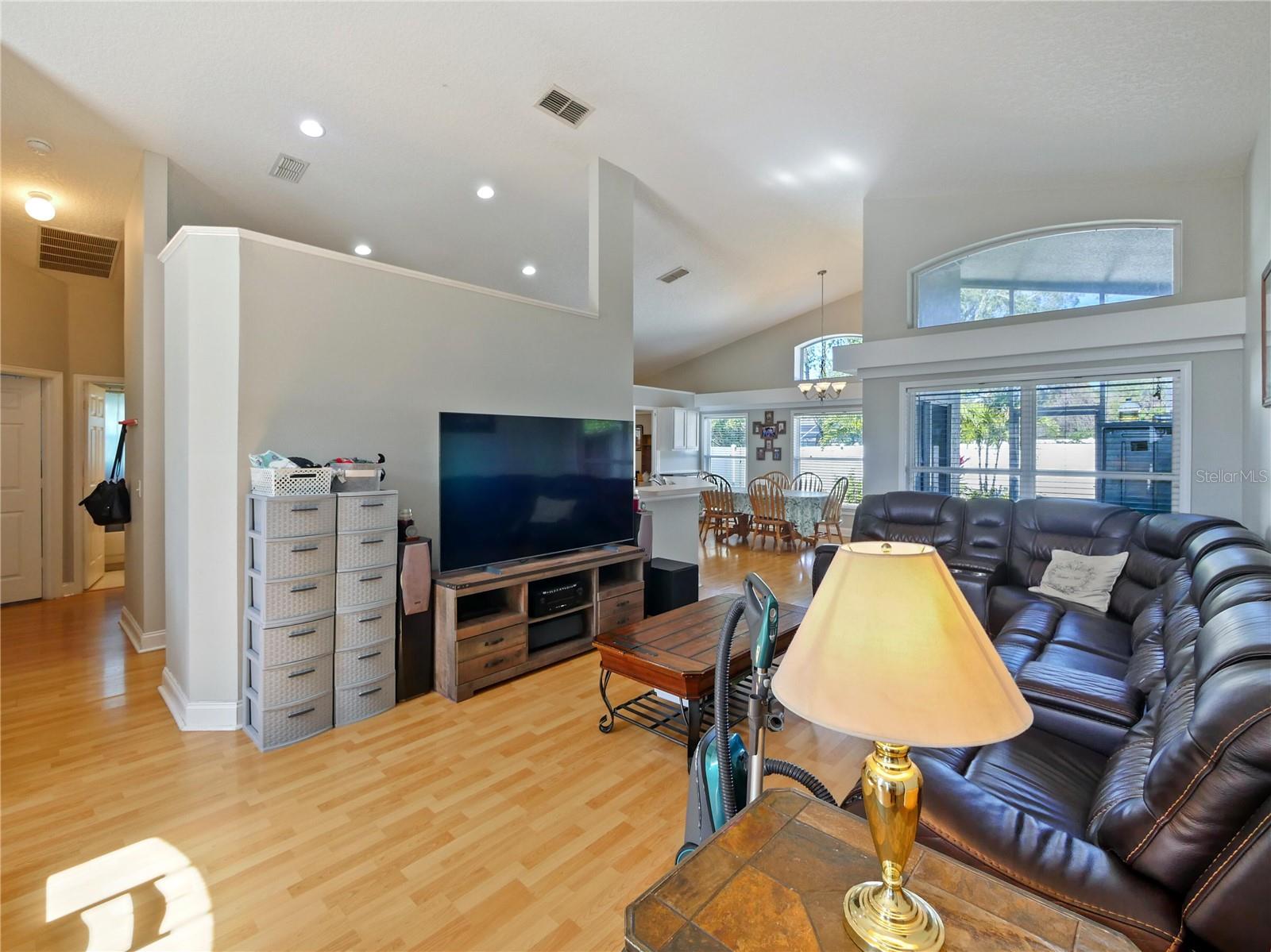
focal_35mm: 14
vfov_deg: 85.6
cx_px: 636
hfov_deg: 102.1
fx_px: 514
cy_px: 476
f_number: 4
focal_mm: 7
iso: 640
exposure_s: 1/60
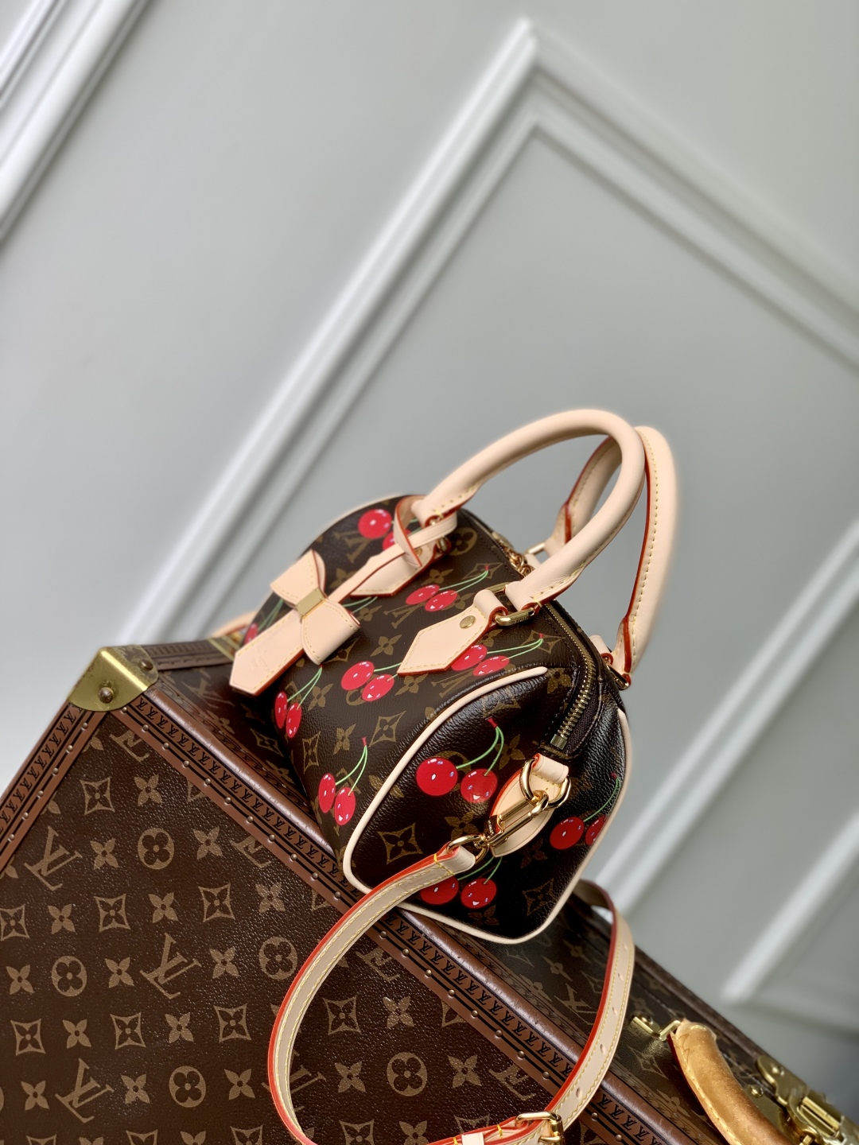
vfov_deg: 36.8
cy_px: 572
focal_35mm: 52
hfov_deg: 28.0
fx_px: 1721
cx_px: 430
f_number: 2.4
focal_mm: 6
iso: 20
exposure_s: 1/122
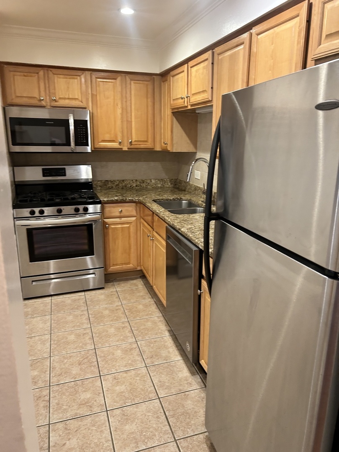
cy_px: 226
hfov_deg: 53.1
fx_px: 339
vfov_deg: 67.3
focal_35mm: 26
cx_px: 170
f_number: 1.5
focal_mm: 5.7
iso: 125
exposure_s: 1/60
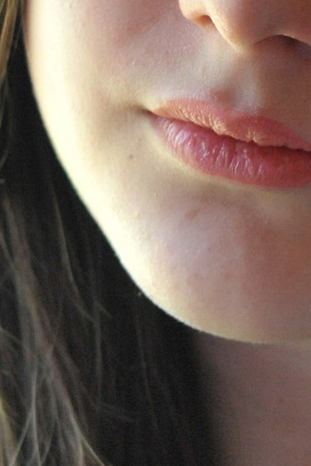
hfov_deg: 2.2
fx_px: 8150
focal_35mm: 629
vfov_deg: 3.3
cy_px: 49
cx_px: 216
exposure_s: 1/125
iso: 3200
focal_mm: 122
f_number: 5.6
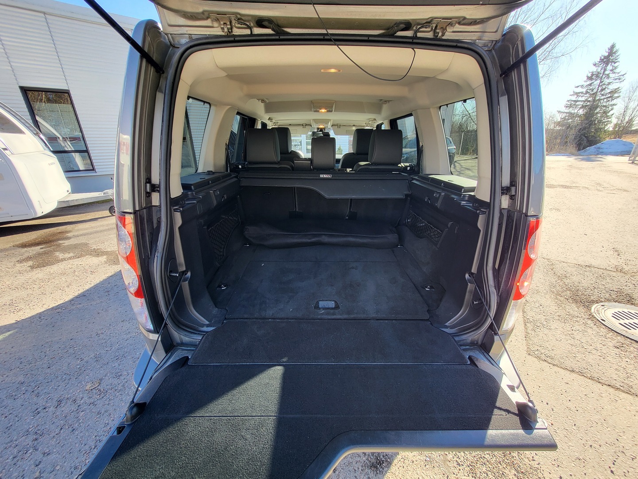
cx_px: 319
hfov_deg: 106.2
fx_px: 240
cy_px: 240
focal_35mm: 13
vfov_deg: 89.9
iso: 32
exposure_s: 1/120
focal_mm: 1.74
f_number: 2.2
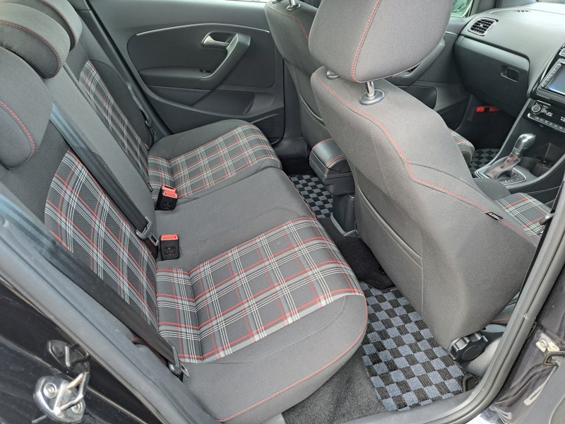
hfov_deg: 71.6
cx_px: 282
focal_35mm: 24
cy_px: 212
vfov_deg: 56.8
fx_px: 392
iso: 100
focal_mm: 5.23
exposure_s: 1/50
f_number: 1.8
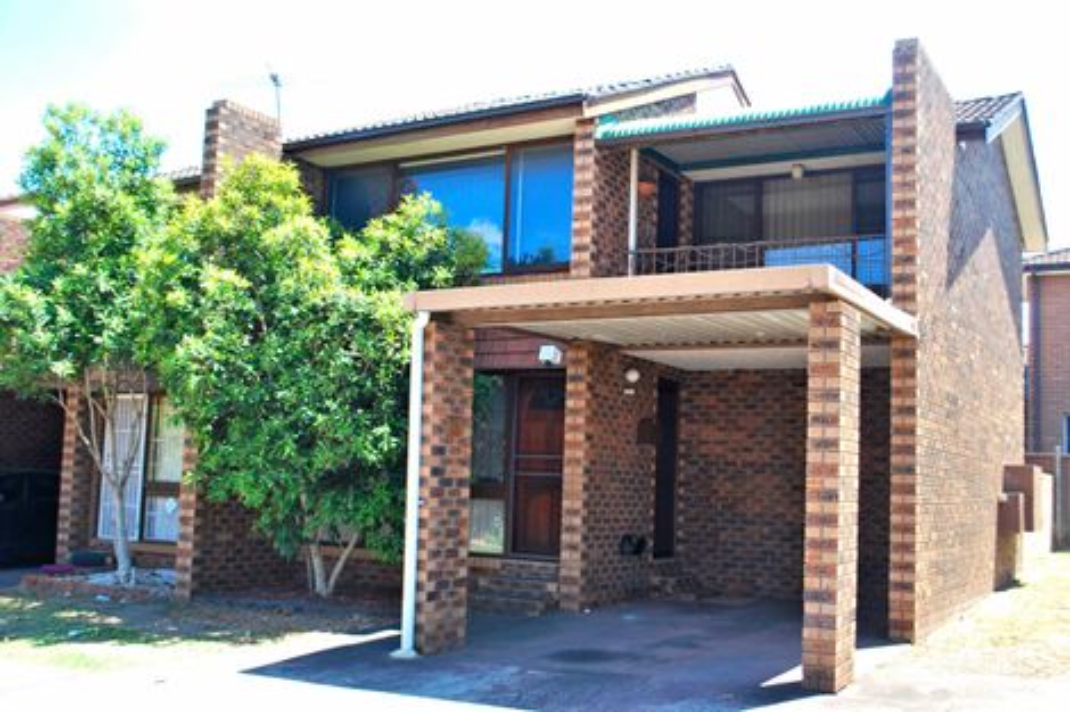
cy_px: 356
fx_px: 1070
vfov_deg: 36.8
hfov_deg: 53.1
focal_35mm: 36
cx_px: 535
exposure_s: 1/125
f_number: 5.6
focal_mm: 24
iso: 160
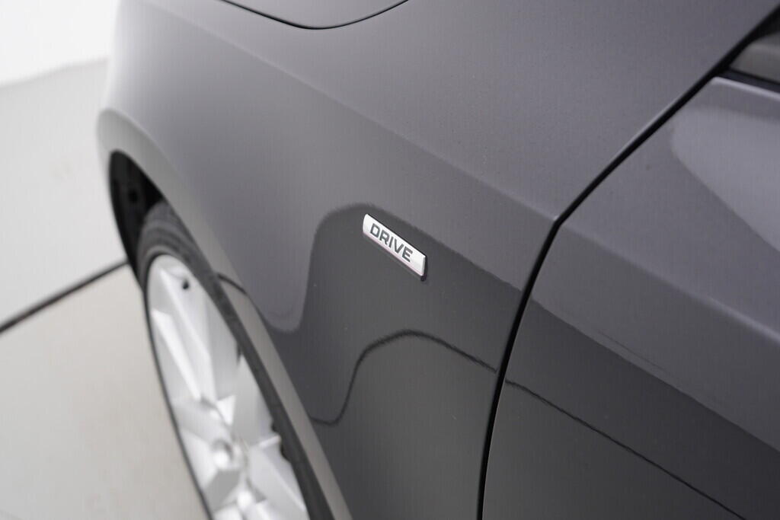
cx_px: 390
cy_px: 260
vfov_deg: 36.9
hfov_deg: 53.1
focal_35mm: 36
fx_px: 780
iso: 125
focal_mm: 24
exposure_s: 1/50
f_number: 3.2
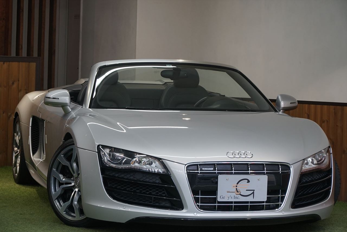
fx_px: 993
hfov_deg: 19.8
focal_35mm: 103
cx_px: 174
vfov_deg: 13.3
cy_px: 116
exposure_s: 1/125
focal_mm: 69
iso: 500
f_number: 6.3
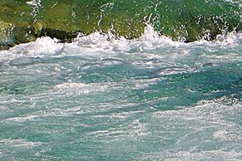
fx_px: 847
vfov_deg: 10.9
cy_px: 124
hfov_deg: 15.0
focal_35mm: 126
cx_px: 370
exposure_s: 1/250
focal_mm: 18
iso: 100
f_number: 8
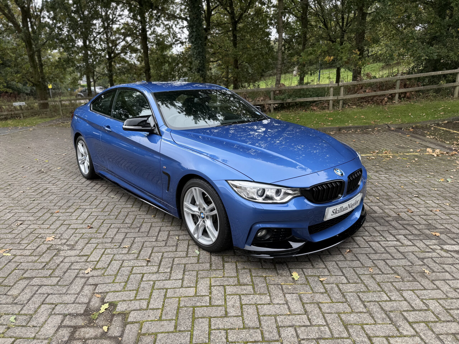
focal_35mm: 24
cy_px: 172
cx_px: 230
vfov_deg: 56.8
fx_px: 318
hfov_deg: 71.6
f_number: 1.78
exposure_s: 1/602
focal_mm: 6.76
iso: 80
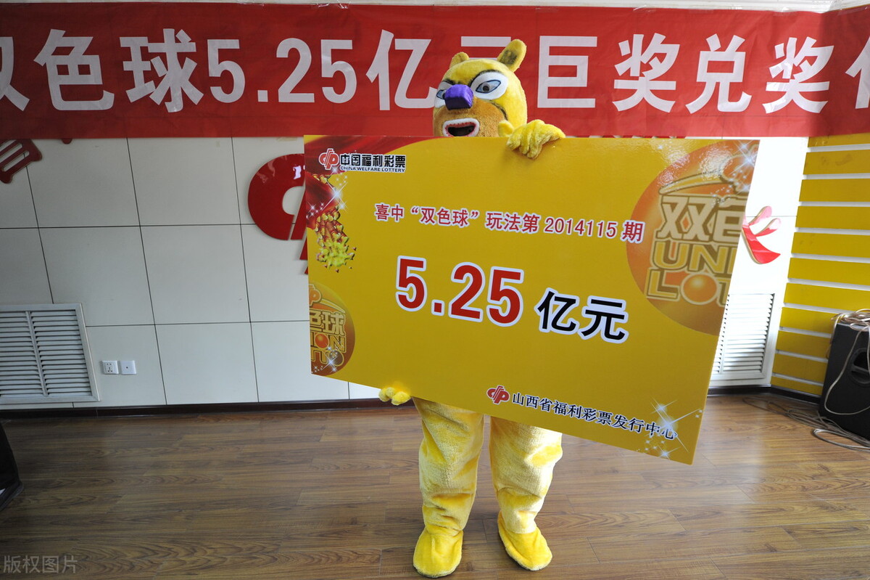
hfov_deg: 90.0
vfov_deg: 67.3
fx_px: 435
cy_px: 290
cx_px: 435
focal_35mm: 18
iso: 1600
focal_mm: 18
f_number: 2.8
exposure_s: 1/320
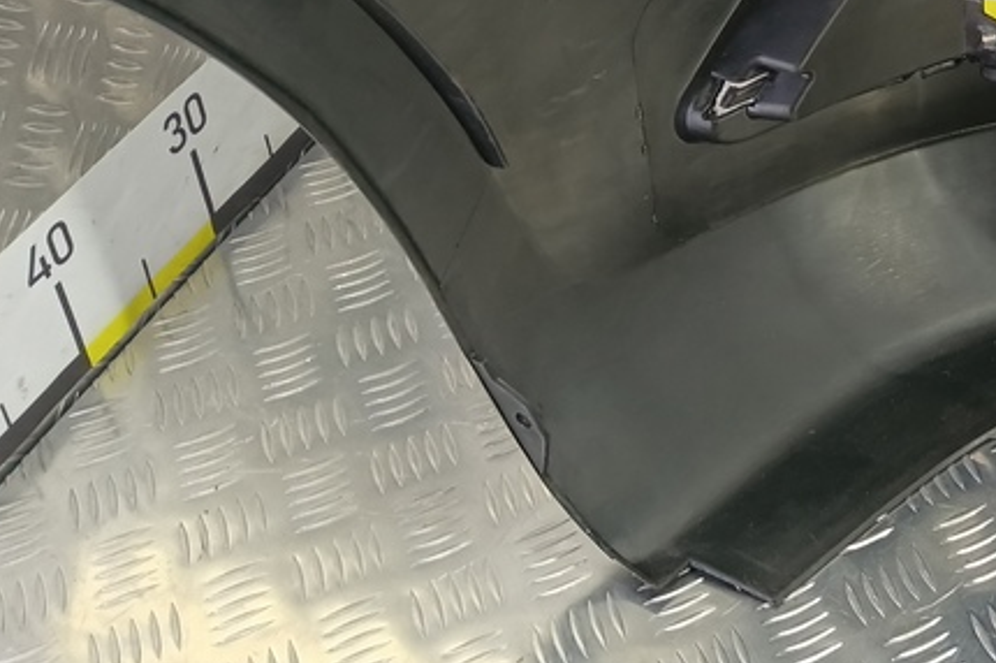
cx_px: 1059
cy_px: -102
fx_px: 1576
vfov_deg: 22.2
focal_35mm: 57
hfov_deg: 31.6
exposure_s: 1/50
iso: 224
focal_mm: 4.11
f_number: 1.6
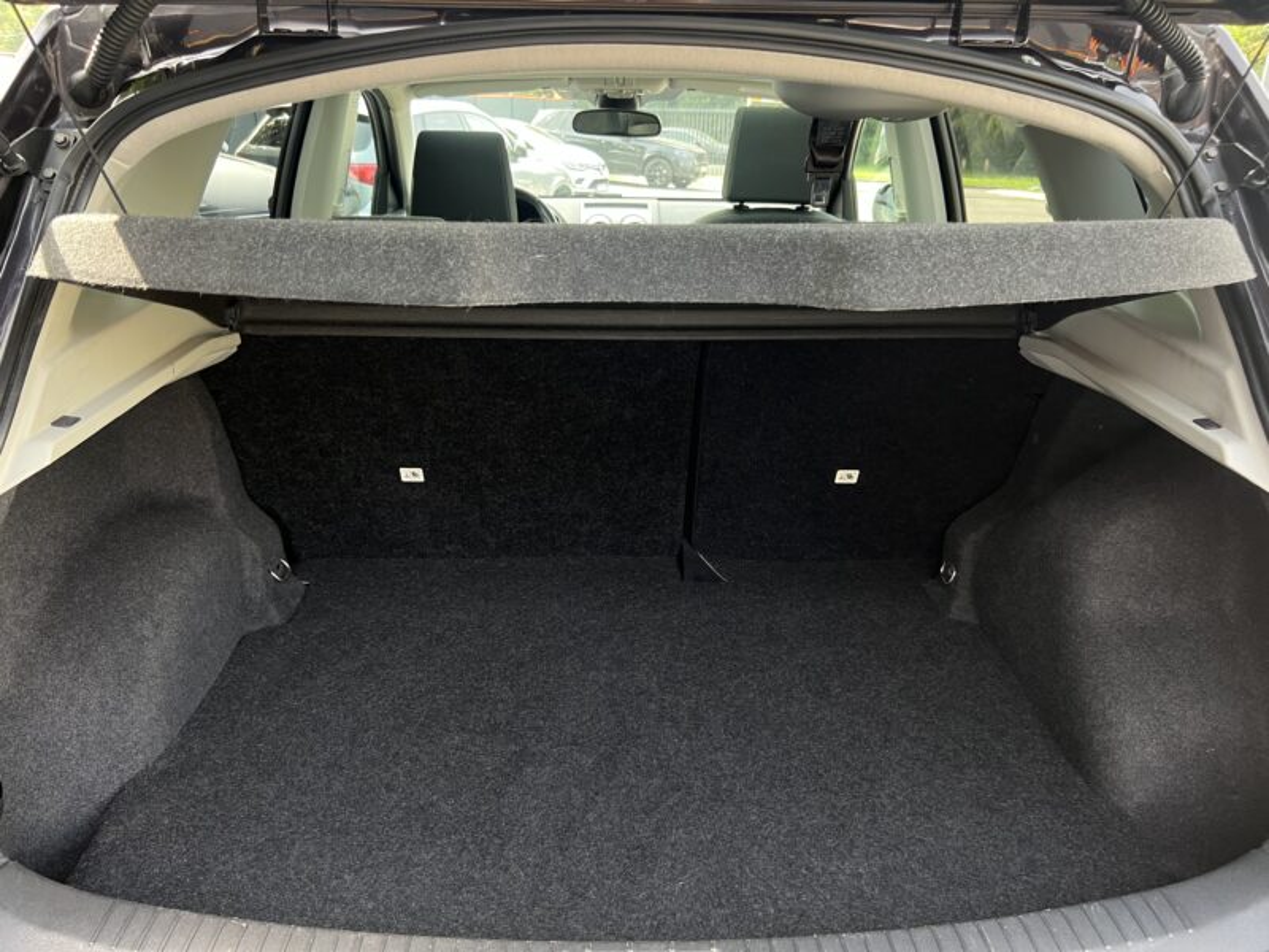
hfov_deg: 67.3
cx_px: 634
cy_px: 476
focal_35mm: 26
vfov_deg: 53.1
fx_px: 953
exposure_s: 1/86
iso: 125
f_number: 1.5
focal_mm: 5.7
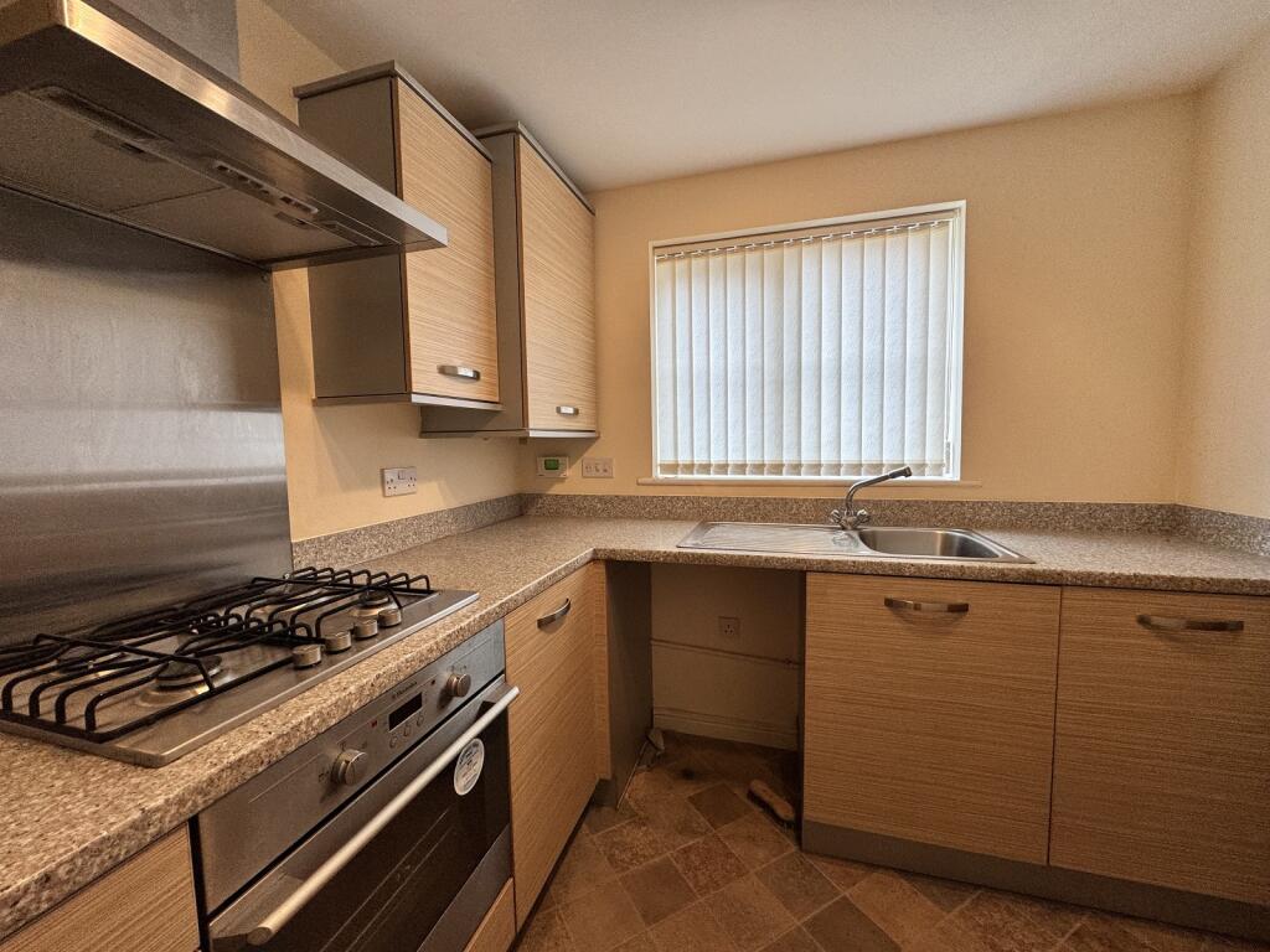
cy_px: 476
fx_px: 514
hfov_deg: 102.1
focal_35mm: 14
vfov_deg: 85.7
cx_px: 635
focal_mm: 2.22
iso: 100
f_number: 2.2
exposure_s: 1/100
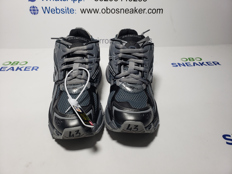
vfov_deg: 53.1
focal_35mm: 26
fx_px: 174
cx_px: 116
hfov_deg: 67.3
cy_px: 87
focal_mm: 4.3
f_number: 2.4
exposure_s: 1/216
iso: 50
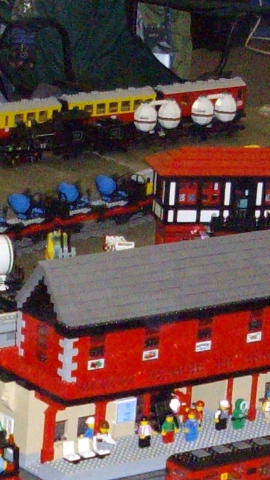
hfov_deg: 6.8
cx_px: 92
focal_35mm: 178
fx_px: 2264
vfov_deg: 12.0
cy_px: 446
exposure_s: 1/50
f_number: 2.8
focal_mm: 6.2
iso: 349
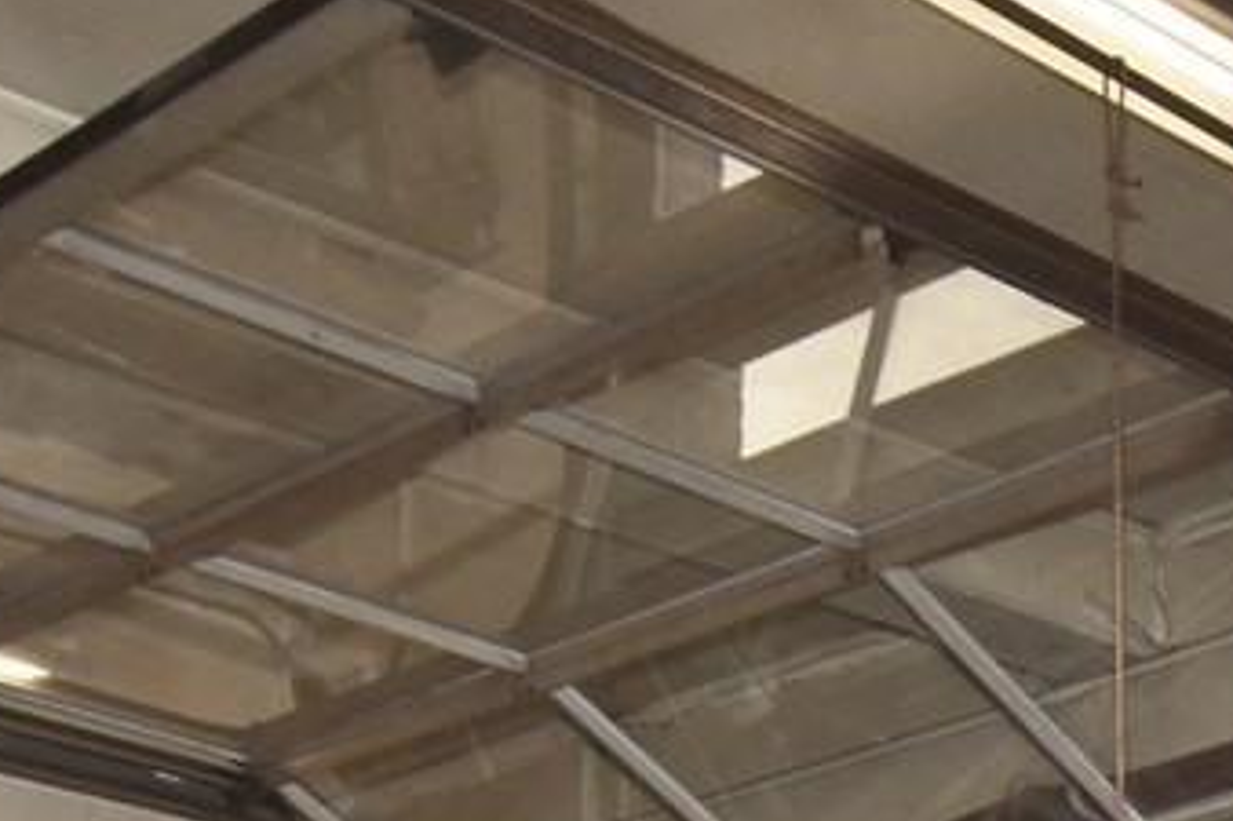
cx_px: 1813
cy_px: 1885
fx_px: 3115
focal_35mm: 91
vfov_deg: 12.3
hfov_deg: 19.7
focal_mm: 10
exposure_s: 1/200
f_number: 5
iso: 125
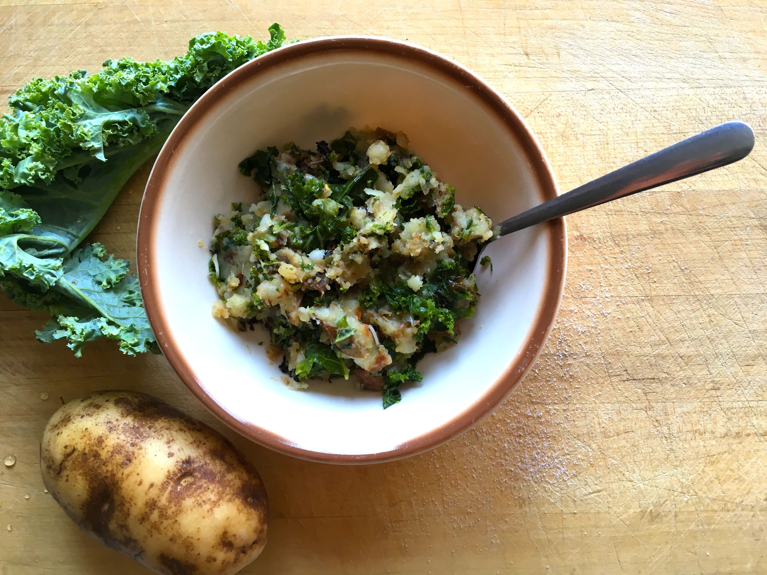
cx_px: 384
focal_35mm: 29
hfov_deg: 61.7
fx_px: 643
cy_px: 288
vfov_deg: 48.2
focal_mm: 4.15
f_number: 2.2
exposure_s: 1/40
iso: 25
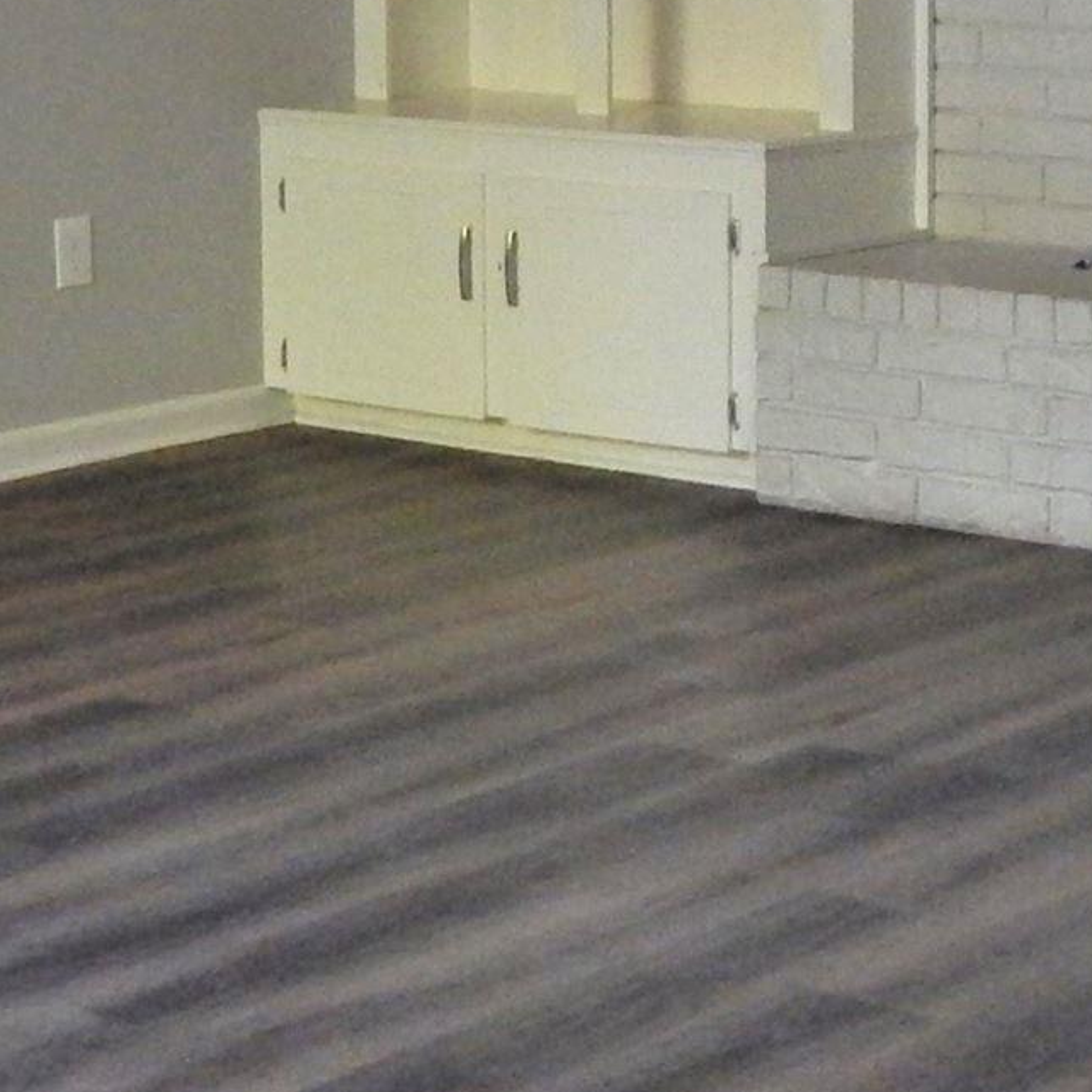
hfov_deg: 18.6
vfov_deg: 18.5
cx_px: 760
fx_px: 3319
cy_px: 192
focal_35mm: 93
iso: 400
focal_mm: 4
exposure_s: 1/20
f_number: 3
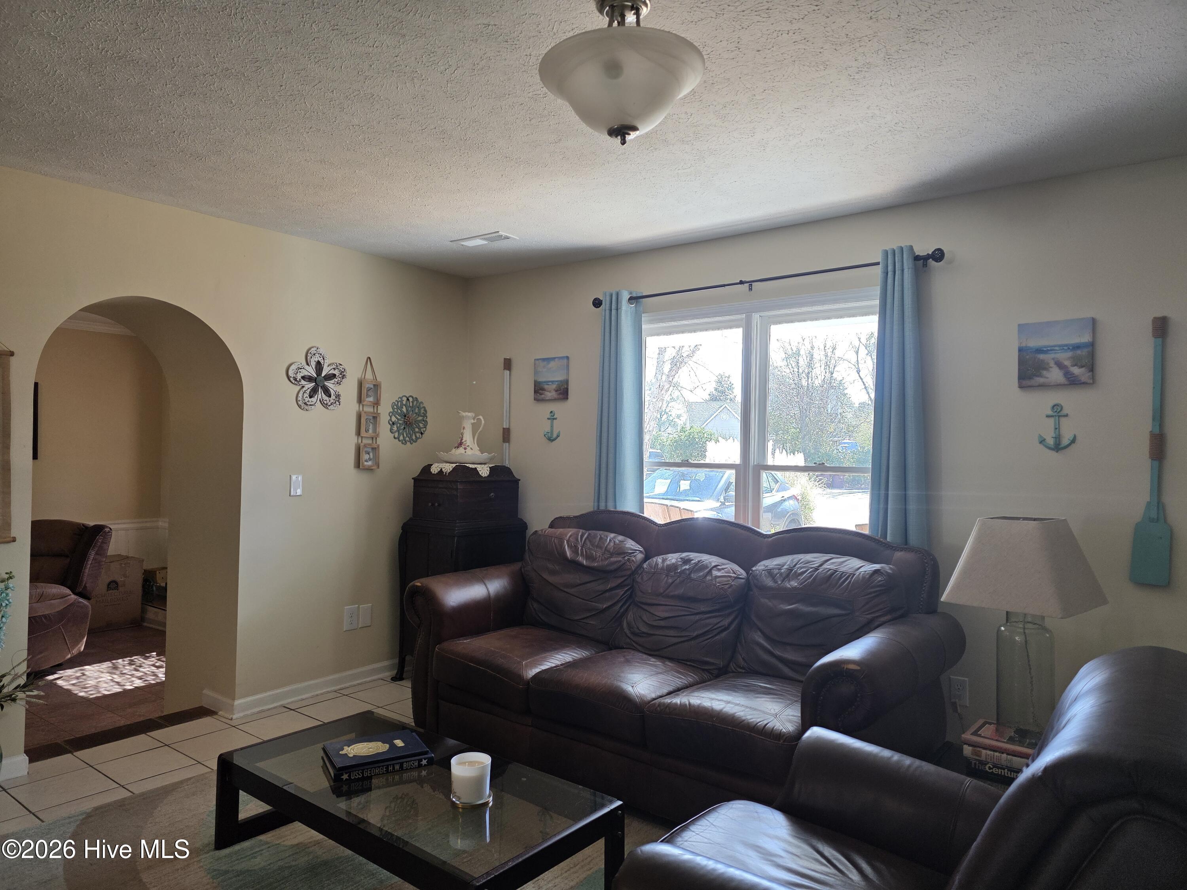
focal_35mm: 23
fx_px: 789
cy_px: 445
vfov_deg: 58.9
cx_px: 594
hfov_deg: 73.9
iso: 100
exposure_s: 1/120
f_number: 1.7
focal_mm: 6.3
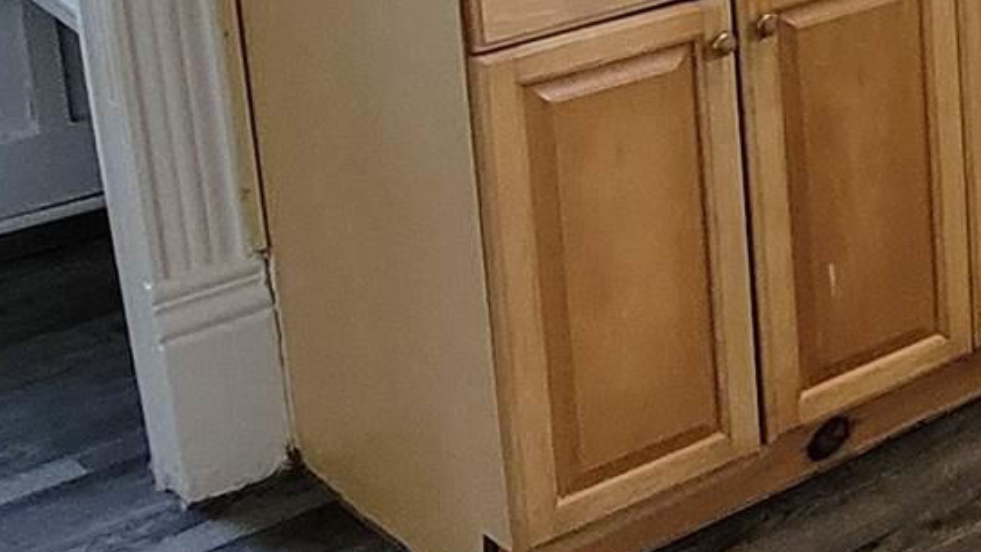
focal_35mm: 80
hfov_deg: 20.6
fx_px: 2081
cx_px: 1652
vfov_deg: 14.0
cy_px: -317
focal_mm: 2.2
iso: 250
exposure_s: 1/60
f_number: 2.2
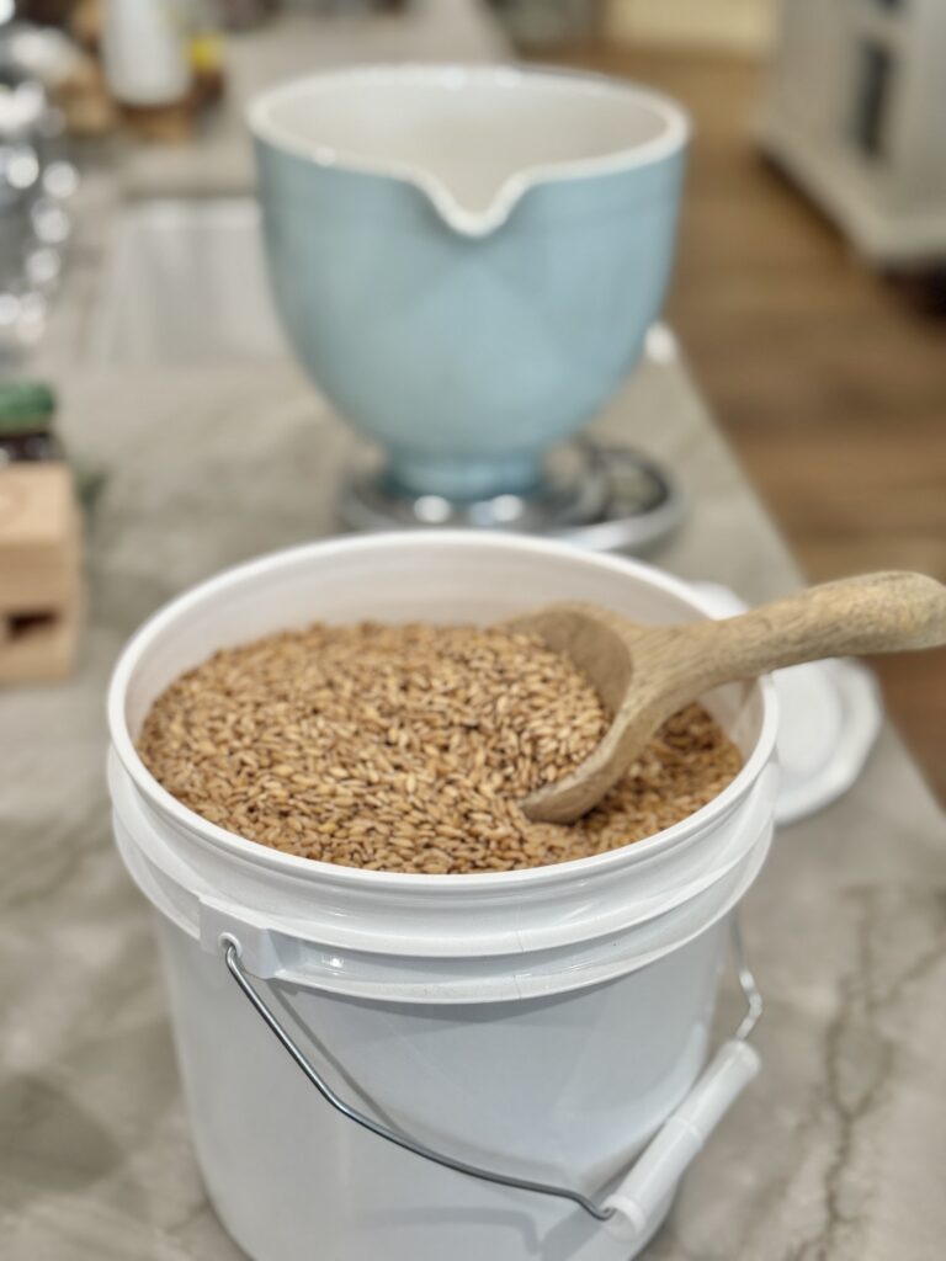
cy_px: 630
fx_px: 1749
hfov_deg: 30.3
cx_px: 473
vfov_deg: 39.7
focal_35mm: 48
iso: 250
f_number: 1.78
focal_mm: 6.76
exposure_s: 1/60
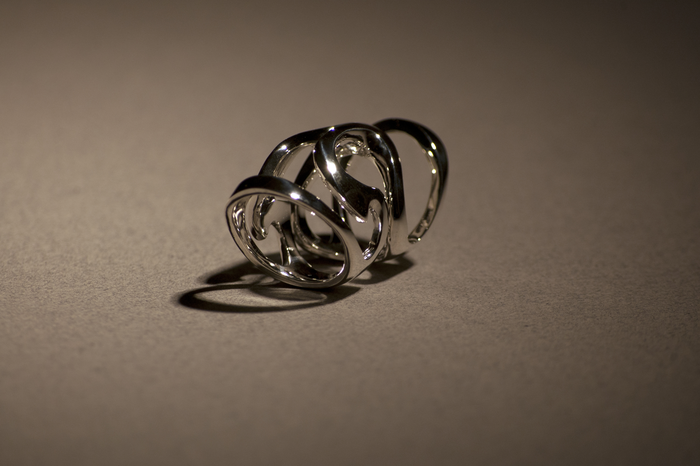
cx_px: 350
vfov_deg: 4.6
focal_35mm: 300
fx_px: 5828
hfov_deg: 6.9
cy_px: 233
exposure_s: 1/125
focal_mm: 200
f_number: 8
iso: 360
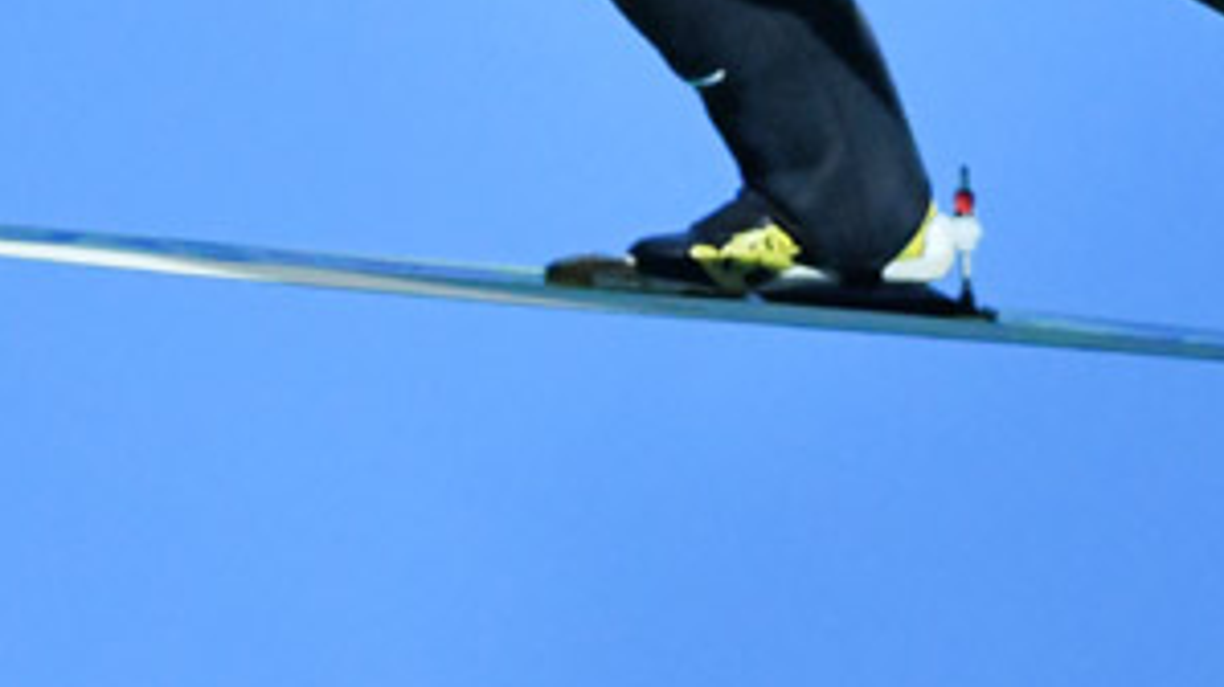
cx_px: 610
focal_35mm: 1891
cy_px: -143
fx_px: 61357
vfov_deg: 0.6
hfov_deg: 1.1
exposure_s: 1/500
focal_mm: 500
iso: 2000
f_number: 4
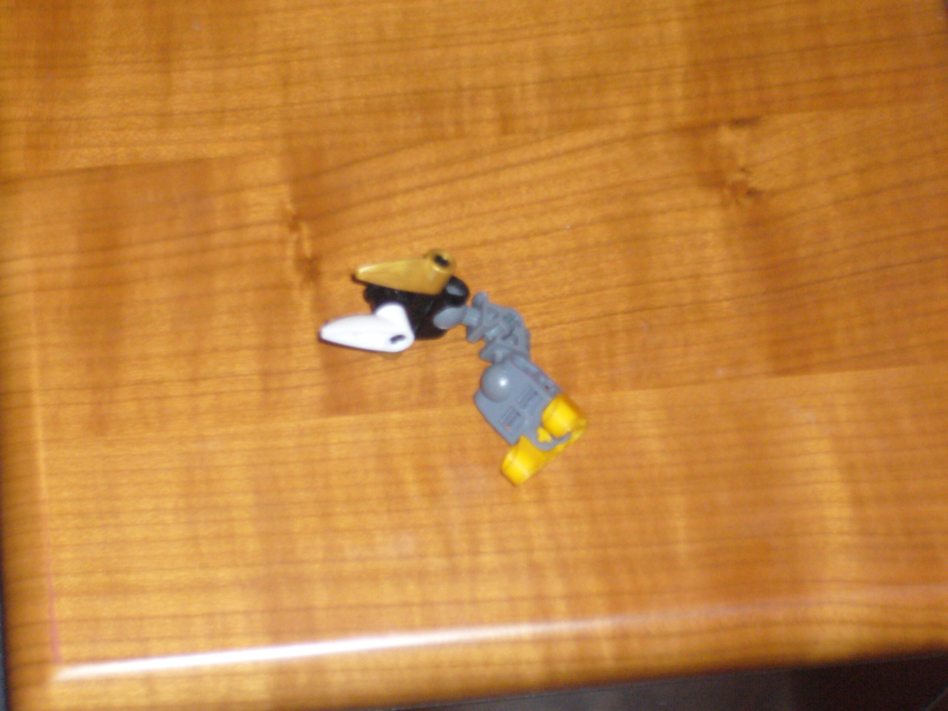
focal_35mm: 106
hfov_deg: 18.5
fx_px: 2903
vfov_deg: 14.0
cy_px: 355
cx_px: 473
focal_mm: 17.4
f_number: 5
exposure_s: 1/60
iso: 400
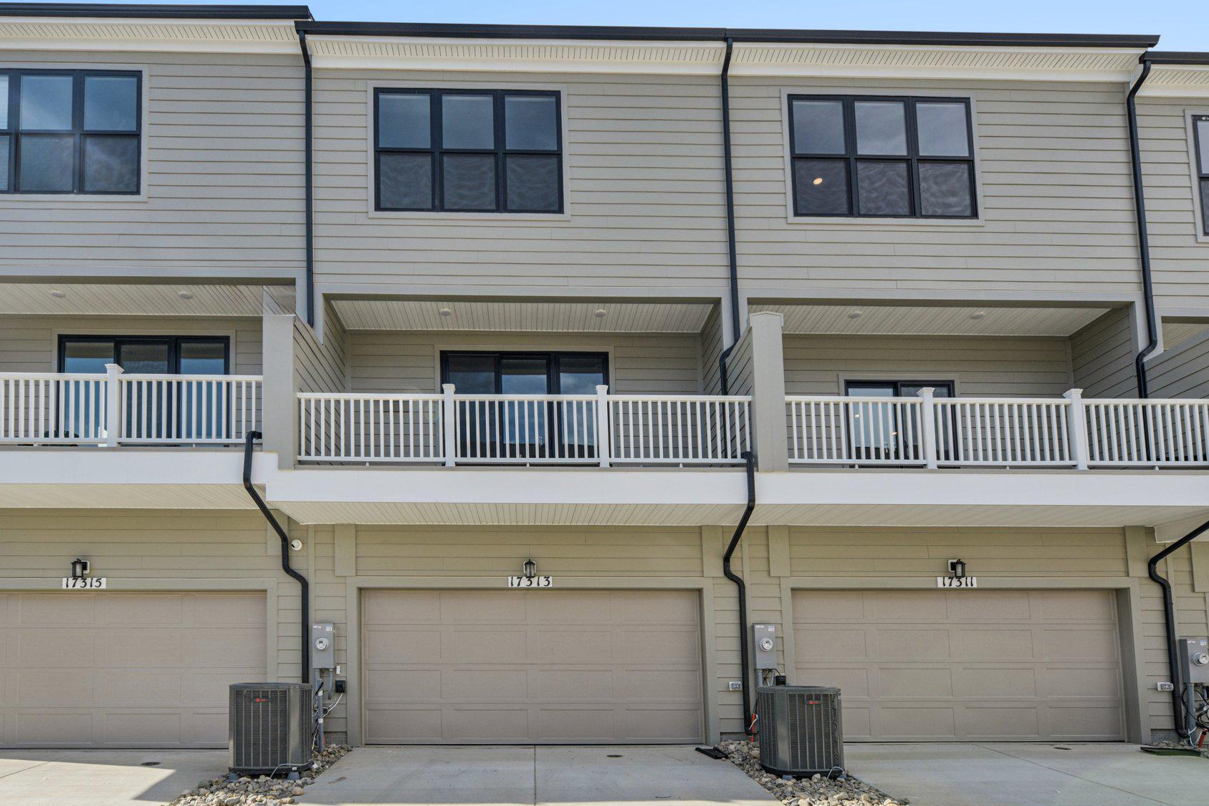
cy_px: 372
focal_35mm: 17
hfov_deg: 92.9
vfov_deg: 70.3
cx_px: 538
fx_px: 571
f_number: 8
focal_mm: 14
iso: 100
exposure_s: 1/200
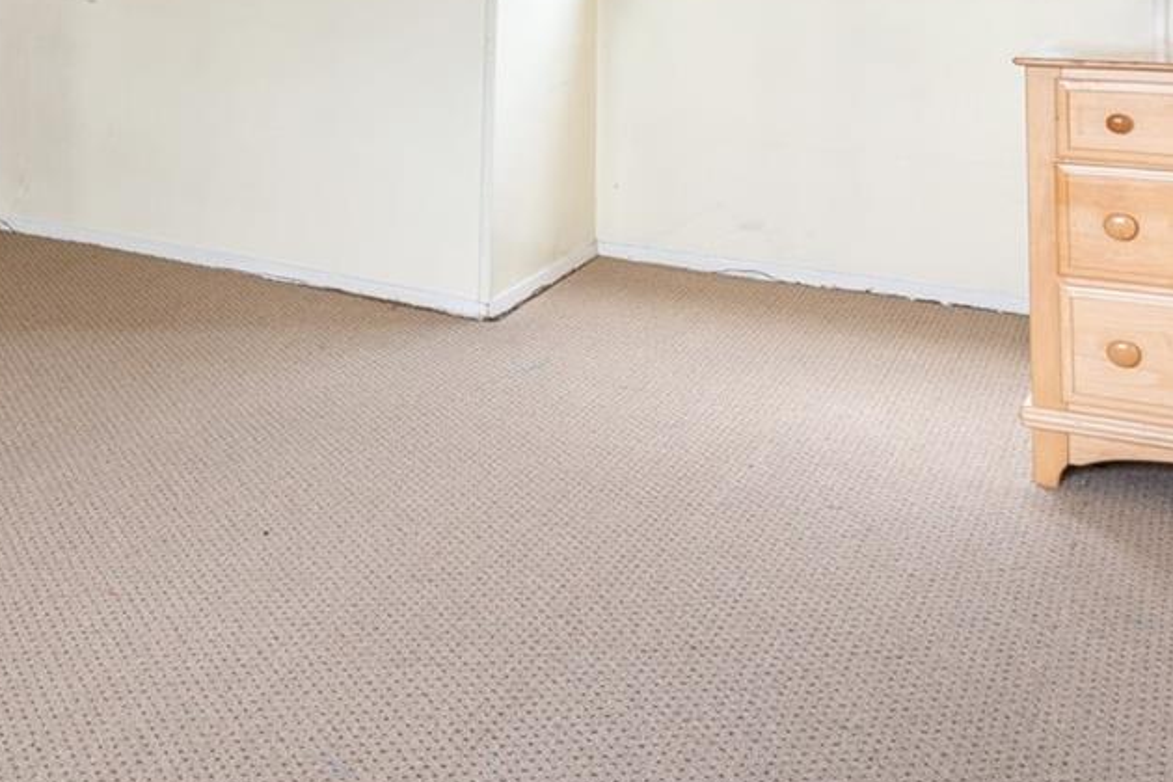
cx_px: -88
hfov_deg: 33.7
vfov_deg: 24.2
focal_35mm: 52
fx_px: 1694
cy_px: -95
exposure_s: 1/5
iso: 200
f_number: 9
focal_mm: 16
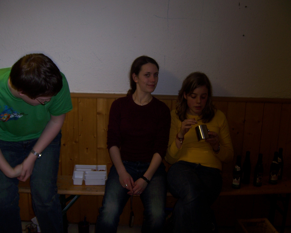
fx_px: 327
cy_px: 116
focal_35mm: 38
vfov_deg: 39.2
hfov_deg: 47.9
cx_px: 138
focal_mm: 6.2
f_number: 2.8
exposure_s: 1/60
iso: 80
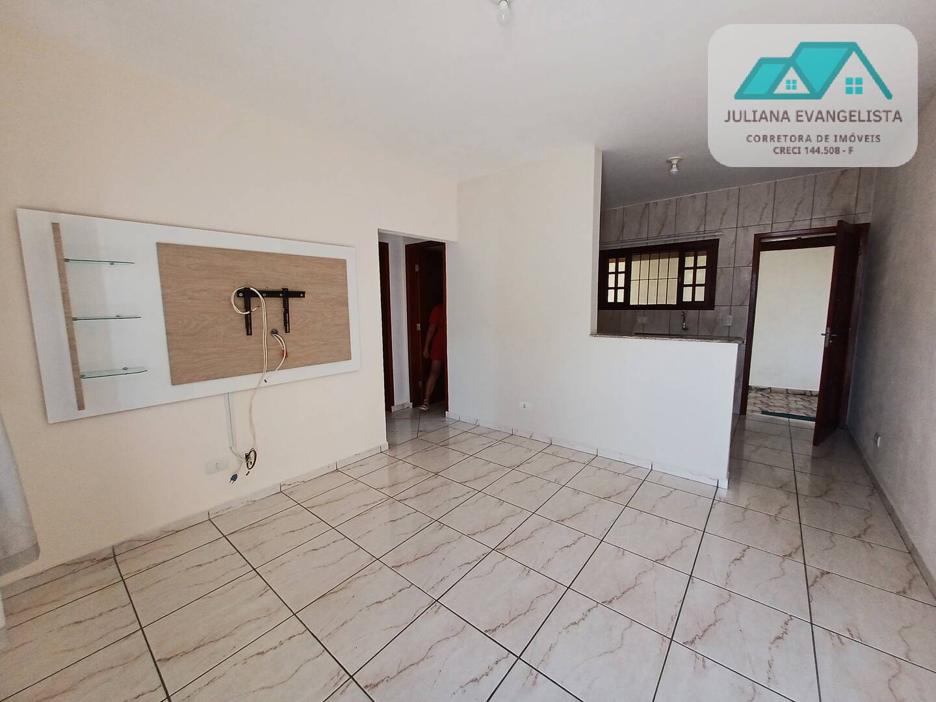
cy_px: 351
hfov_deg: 106.2
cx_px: 468
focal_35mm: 13
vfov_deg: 89.9
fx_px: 352
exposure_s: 1/99.9
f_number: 2.2
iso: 100
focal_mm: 1.42
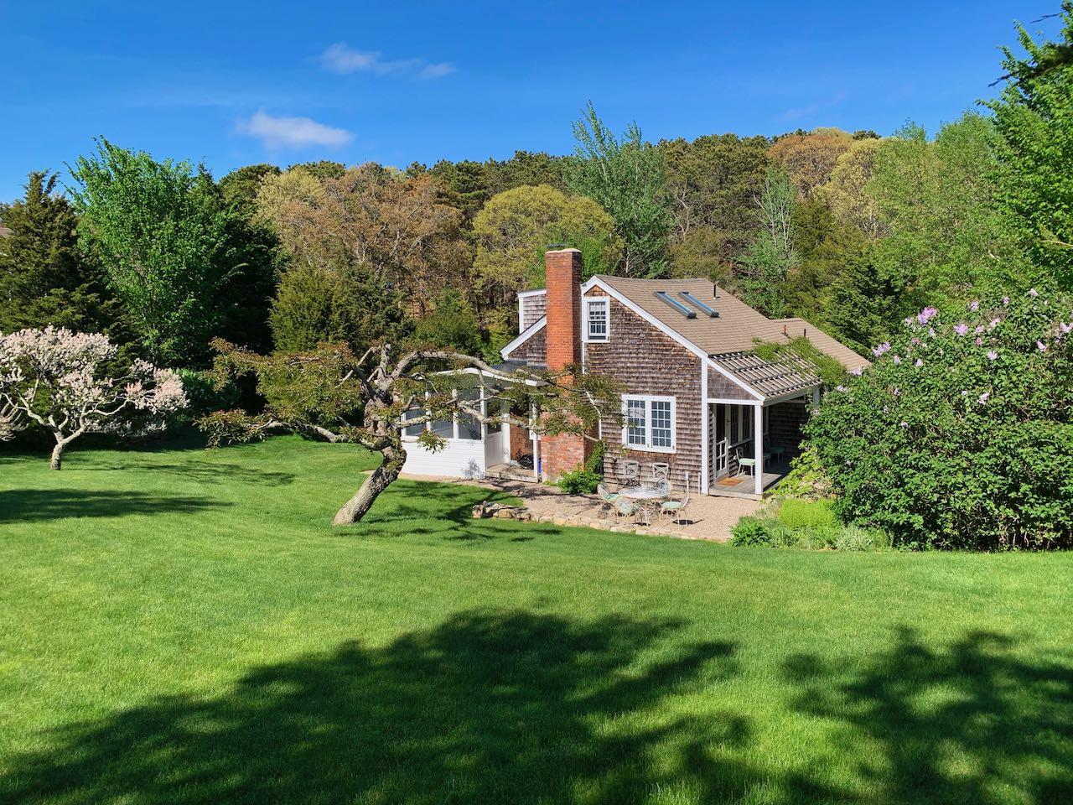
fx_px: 806
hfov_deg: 67.3
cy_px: 402
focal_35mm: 26
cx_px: 536
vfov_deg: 53.1
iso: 25
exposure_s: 1/1468
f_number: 1.8
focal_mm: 4.25
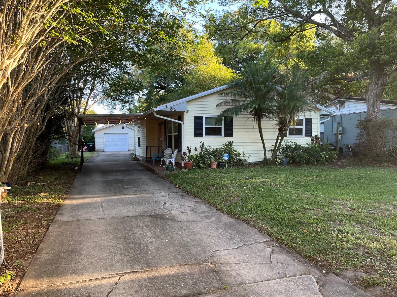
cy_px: 148
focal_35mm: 26
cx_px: 198
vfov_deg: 53.1
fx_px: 298
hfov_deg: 67.3
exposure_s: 1/122
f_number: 1.6
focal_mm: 5.1
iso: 50
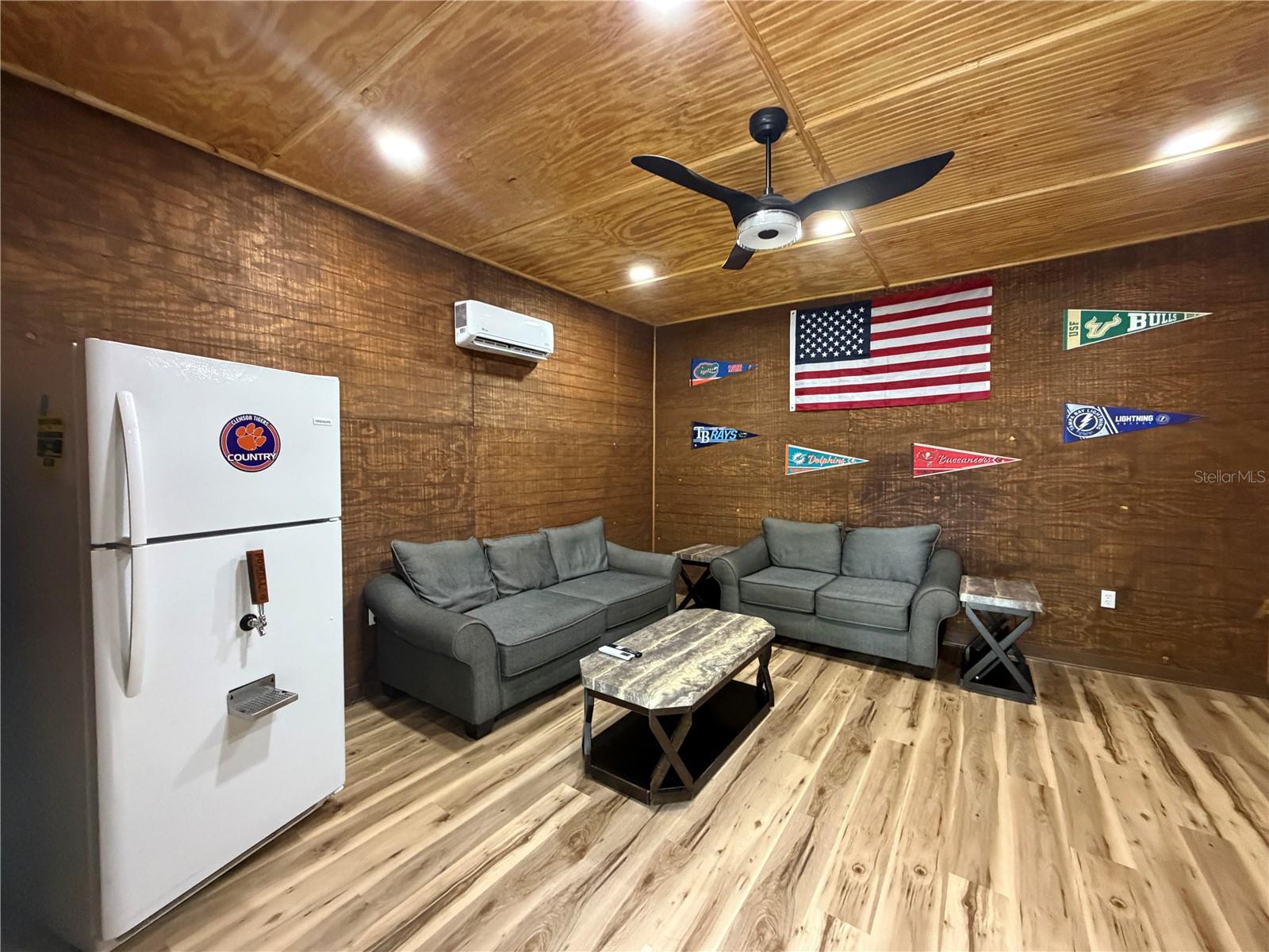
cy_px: 476
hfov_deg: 102.1
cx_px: 634
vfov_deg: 85.7
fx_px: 513
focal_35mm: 14
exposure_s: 1/60
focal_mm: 2.22
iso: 640
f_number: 2.2
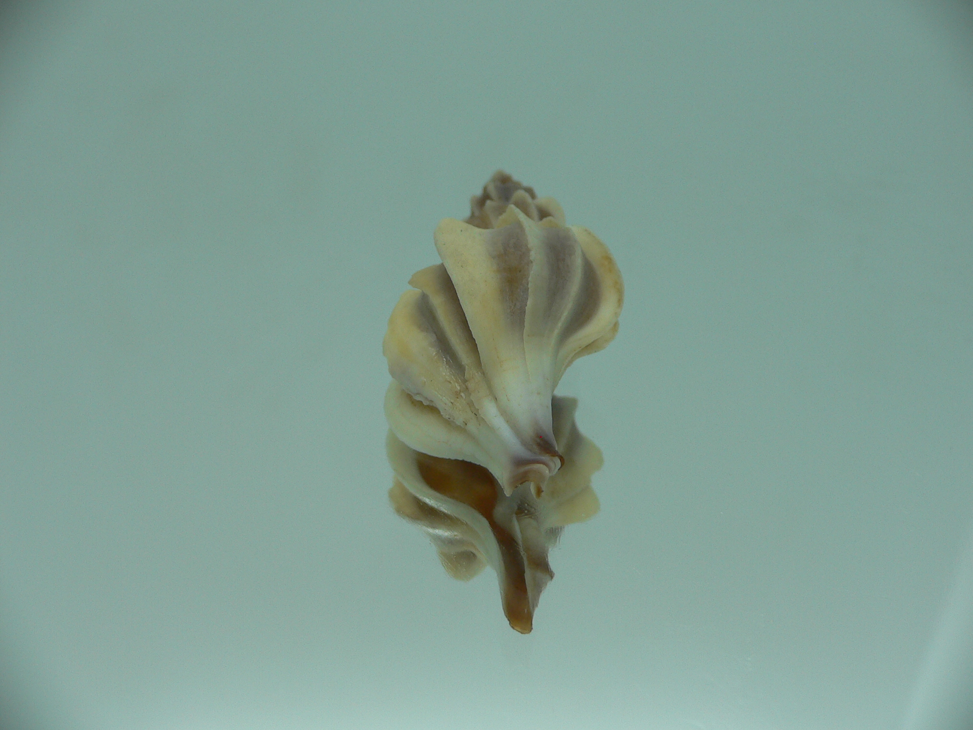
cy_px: 365
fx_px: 984
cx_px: 486
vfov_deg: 40.7
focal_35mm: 35
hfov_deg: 52.6
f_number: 2.8
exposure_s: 1/80
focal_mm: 4.6
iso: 80
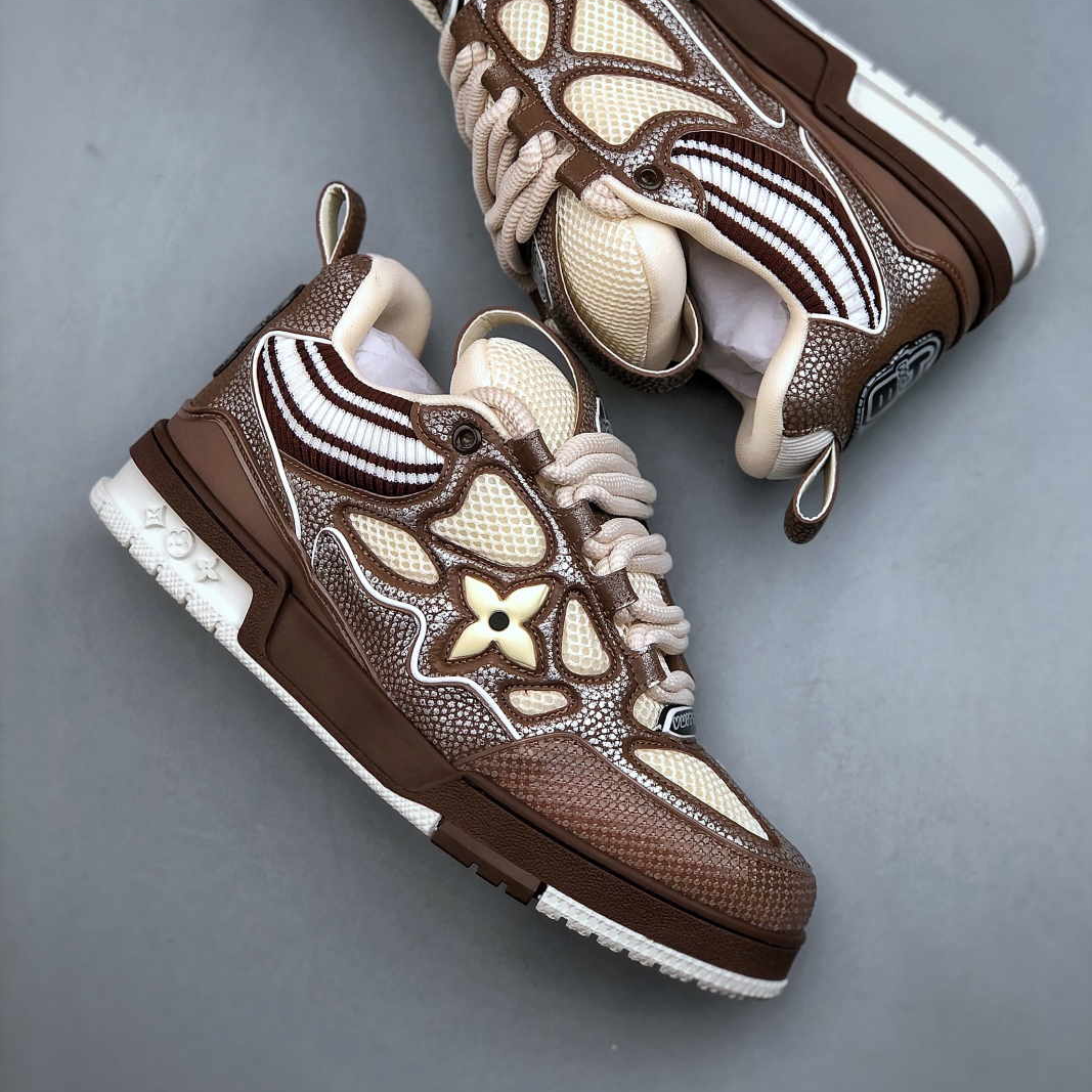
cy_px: 402
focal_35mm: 68
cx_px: 552
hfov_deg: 25.4
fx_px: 2427
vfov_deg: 25.3
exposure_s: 1/50
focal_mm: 6.6
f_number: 2.8
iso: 20
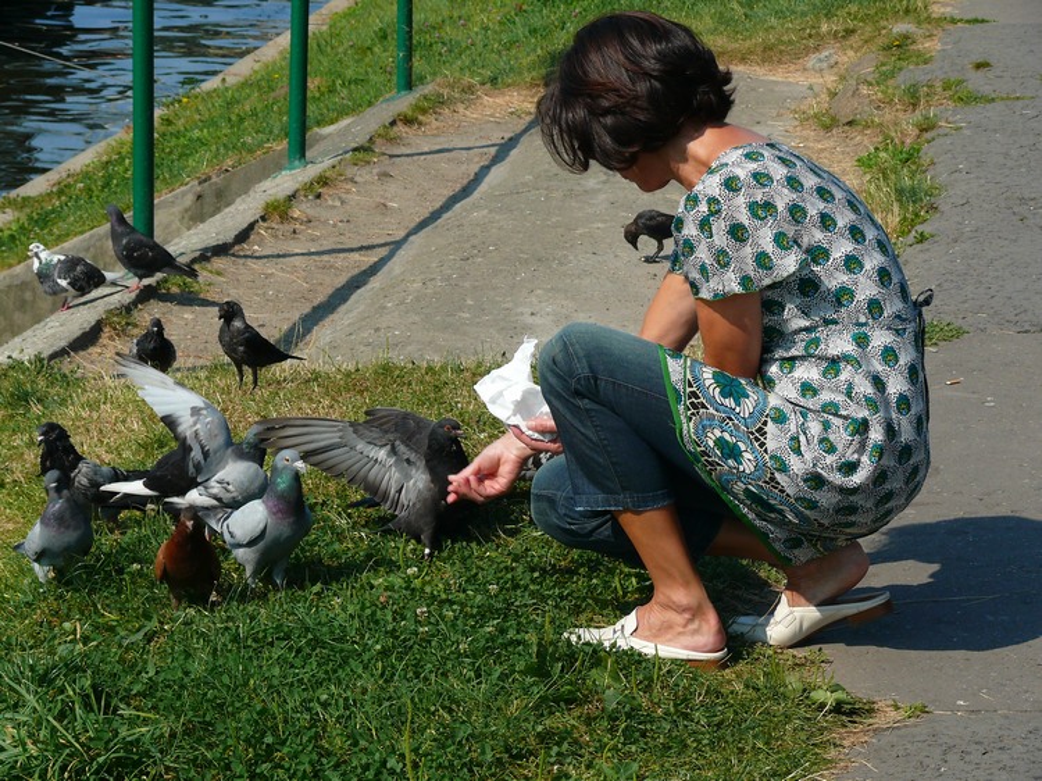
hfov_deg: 15.3
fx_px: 3882
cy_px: 390
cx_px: 521
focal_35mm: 129
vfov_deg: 11.5
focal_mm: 27.2
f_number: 5.6
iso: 100
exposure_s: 1/200
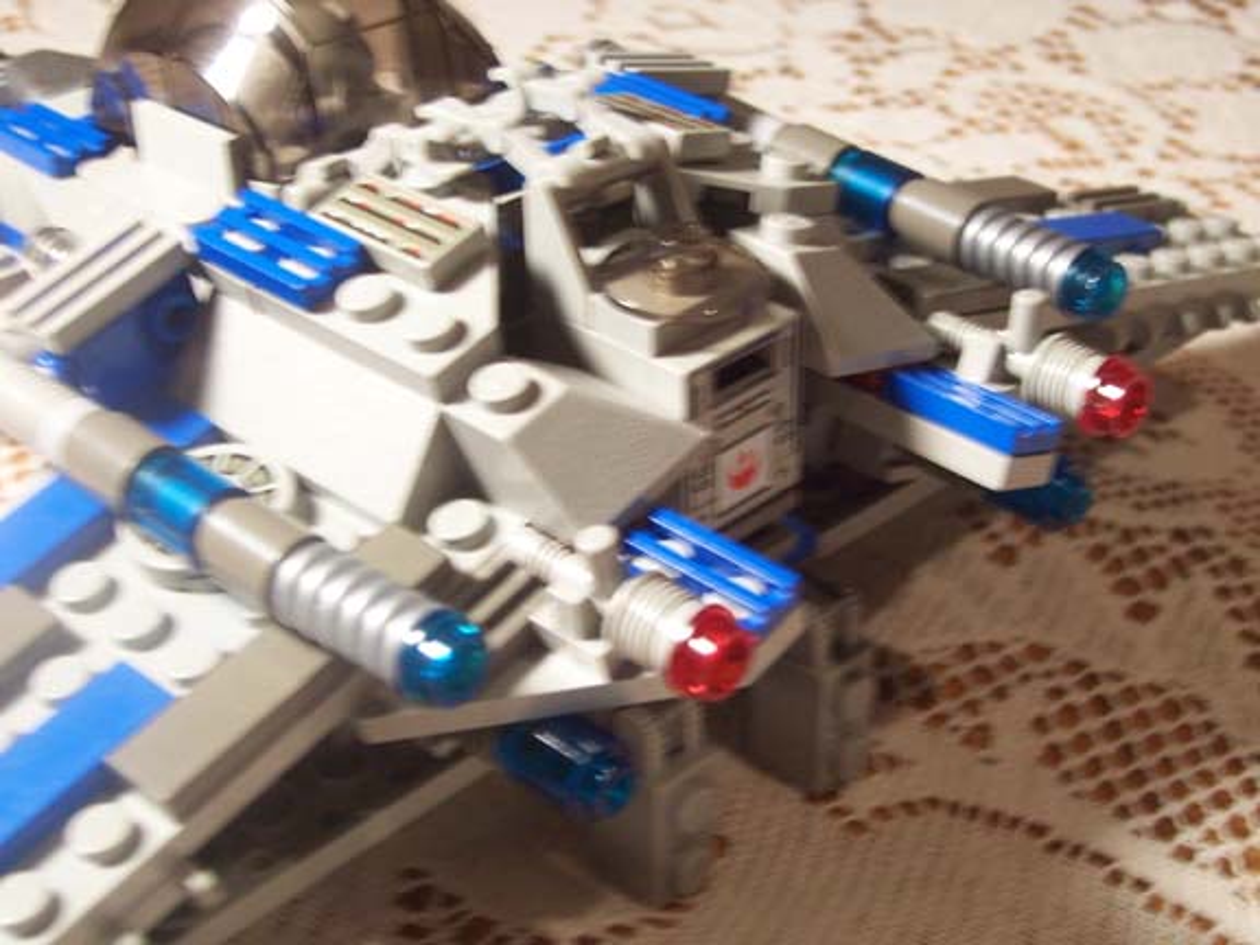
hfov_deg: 32.2
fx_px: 2184
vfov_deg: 24.4
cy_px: 472
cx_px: 630
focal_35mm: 60
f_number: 4.8
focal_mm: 10
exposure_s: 1/10
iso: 140
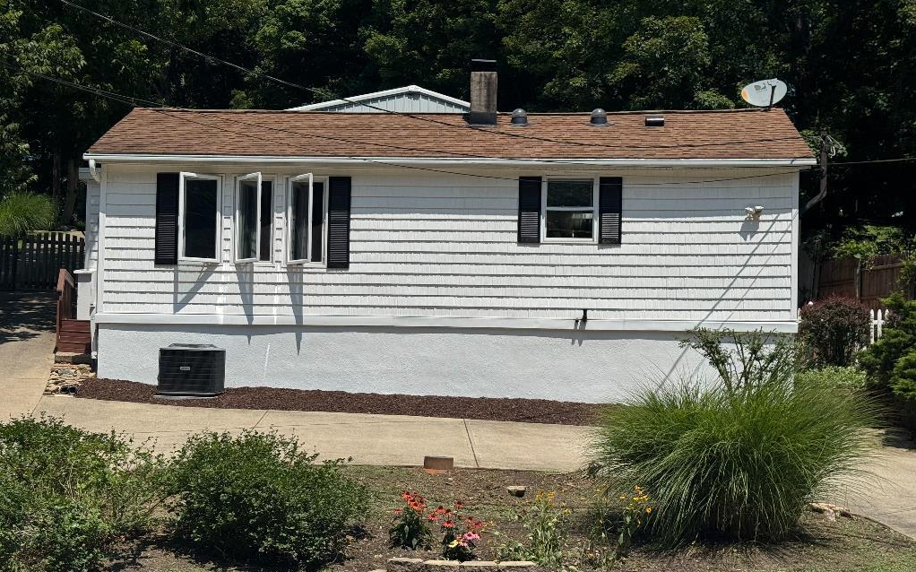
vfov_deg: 25.3
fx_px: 1273
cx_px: 458
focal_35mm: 51
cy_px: 332
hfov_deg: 39.6
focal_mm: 6.76
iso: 64
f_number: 1.78
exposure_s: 1/7937
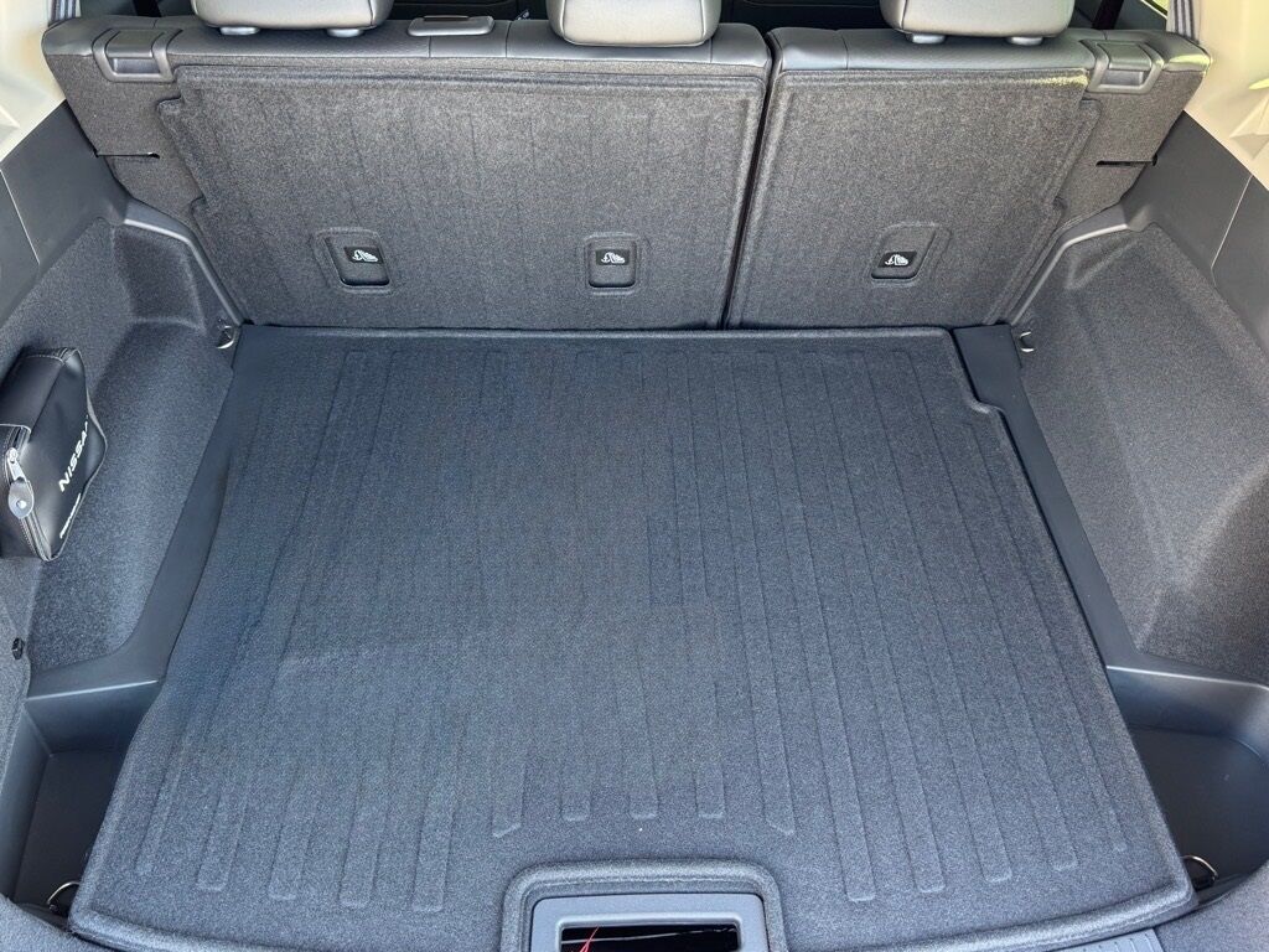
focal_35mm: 24
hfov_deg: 71.6
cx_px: 634
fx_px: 880
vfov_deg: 56.8
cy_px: 476
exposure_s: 1/70
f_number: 1.78
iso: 200
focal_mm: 6.76
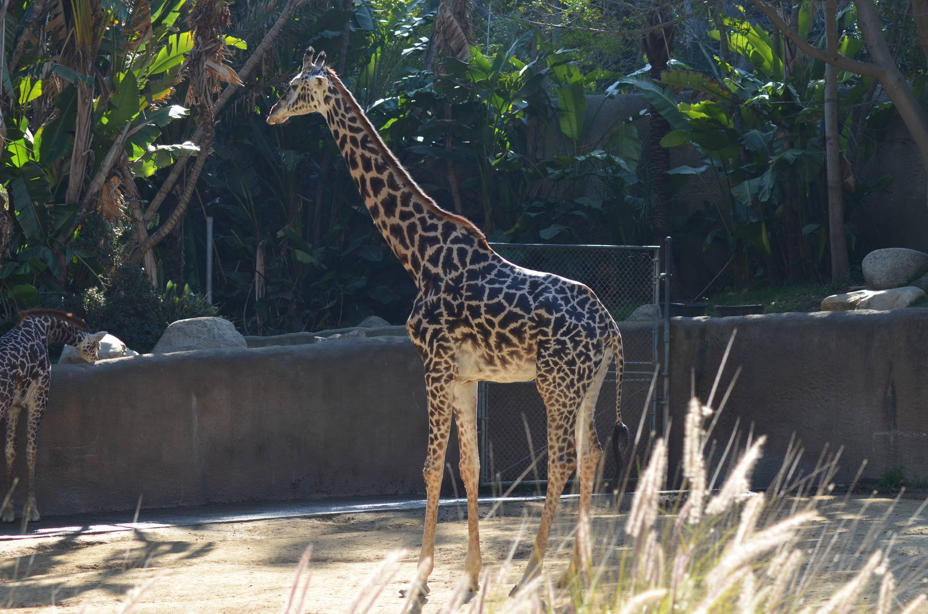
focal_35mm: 105
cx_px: 464
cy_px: 307
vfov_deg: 13.0
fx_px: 2701
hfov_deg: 19.5
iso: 400
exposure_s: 1/500
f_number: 5.6
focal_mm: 70
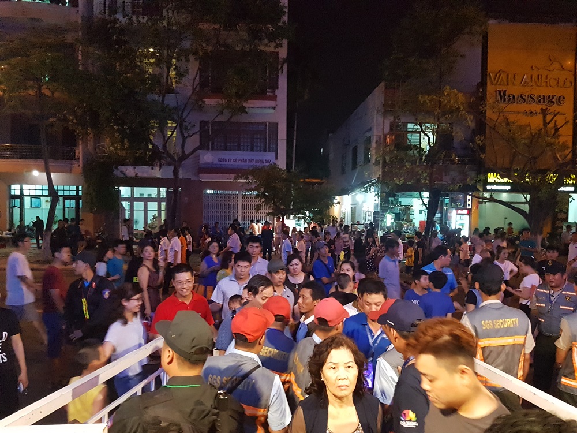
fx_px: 433
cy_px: 216
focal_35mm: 26
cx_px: 288
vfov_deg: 53.1
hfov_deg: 67.3
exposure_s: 1/33
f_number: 1.7
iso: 640
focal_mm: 4.2
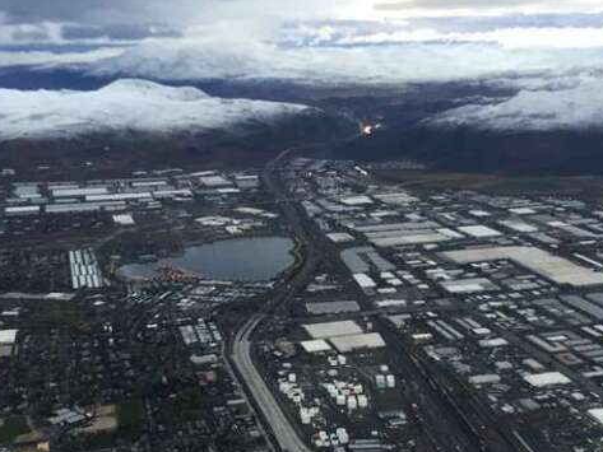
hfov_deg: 38.8
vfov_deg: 29.5
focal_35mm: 49
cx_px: 335
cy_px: 297
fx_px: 854
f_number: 2.2
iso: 32
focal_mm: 4.15
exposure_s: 1/30
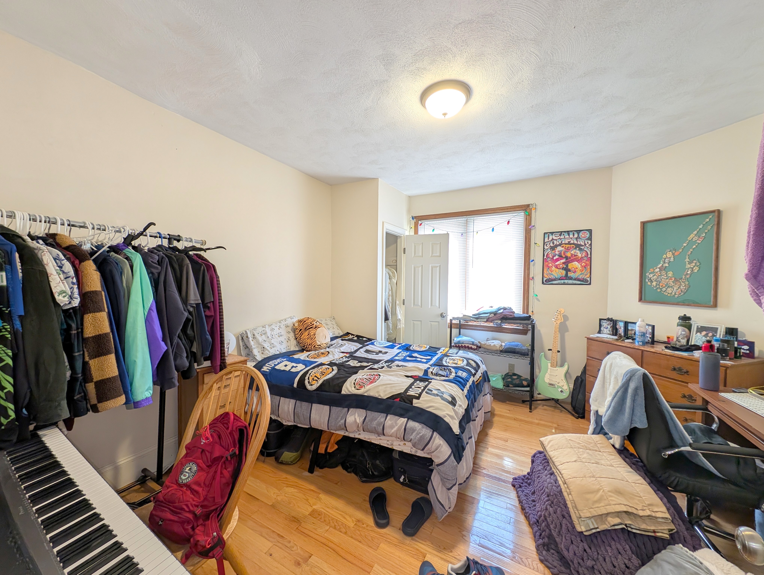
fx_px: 265
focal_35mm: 12
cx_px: 382
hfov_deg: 110.5
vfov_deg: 94.6
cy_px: 288
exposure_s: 1/60
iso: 119
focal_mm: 2.23
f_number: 1.95
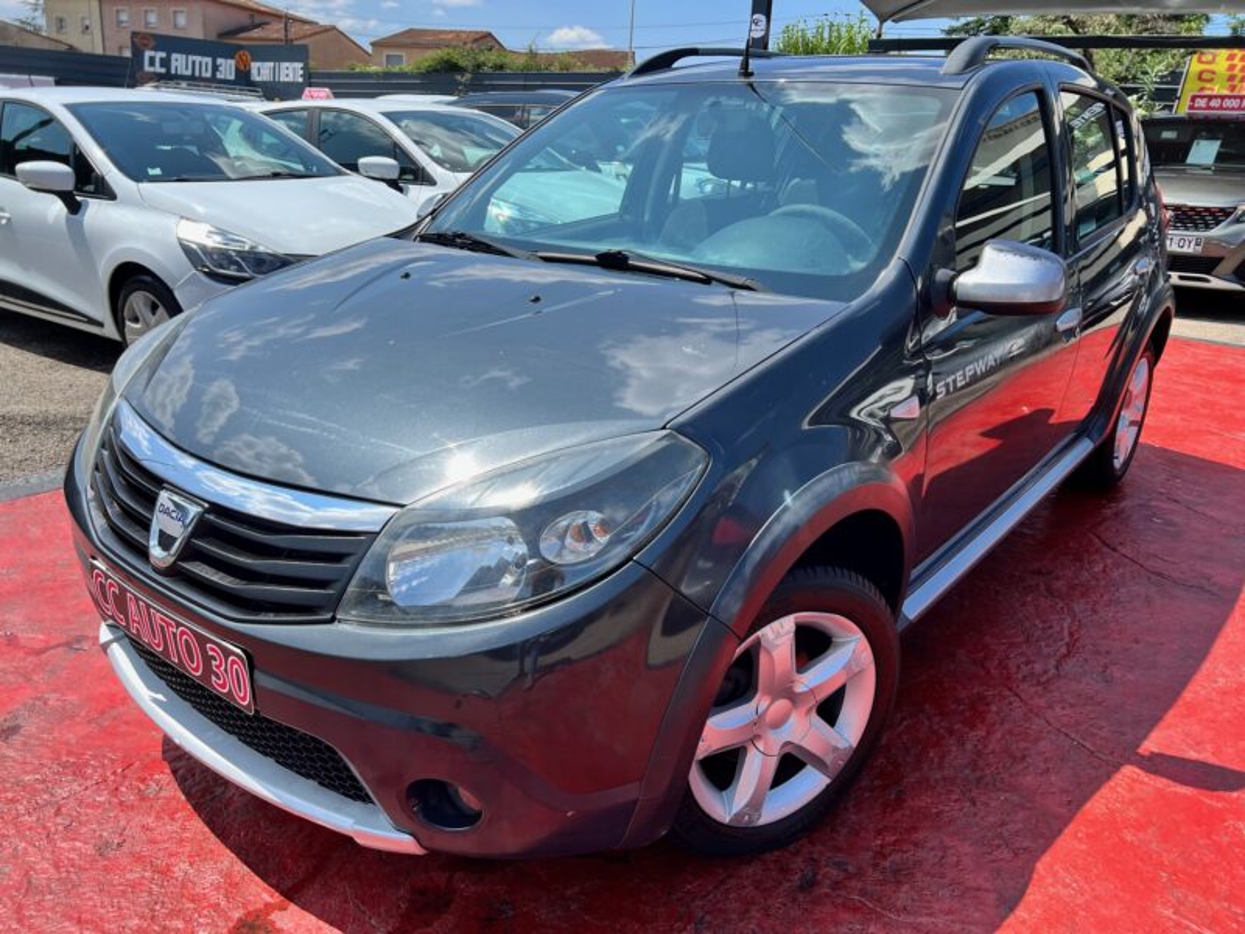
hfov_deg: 67.3
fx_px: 935
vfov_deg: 53.1
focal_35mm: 26
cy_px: 467
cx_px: 622
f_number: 1.5
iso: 50
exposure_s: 1/2632
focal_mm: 5.7
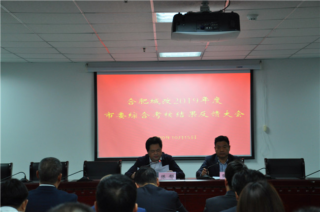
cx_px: 160
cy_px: 106
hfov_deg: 26.0
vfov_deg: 17.4
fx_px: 692
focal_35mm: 78
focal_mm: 52
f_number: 7.1
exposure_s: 1/50
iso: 1000
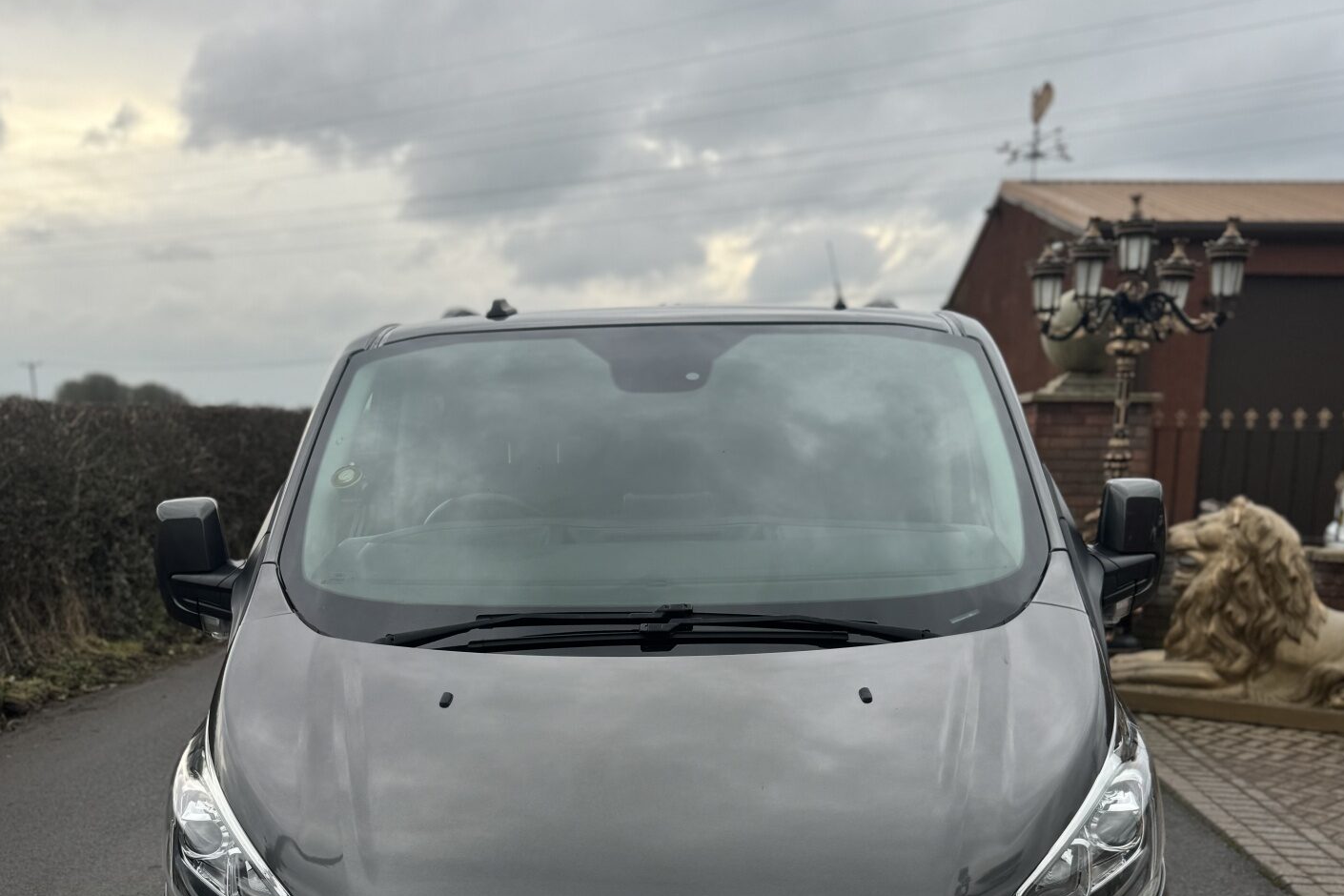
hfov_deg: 55.8
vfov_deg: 37.7
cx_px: 671
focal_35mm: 34
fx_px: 1269
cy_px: 693
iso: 80
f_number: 1.78
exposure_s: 1/853
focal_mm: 6.76
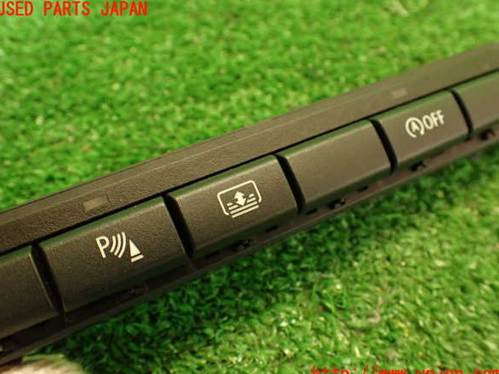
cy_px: 192
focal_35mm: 33
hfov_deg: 55.4
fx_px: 476
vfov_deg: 42.9
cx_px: 249
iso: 400
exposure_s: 1/30
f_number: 2.4
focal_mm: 5.79
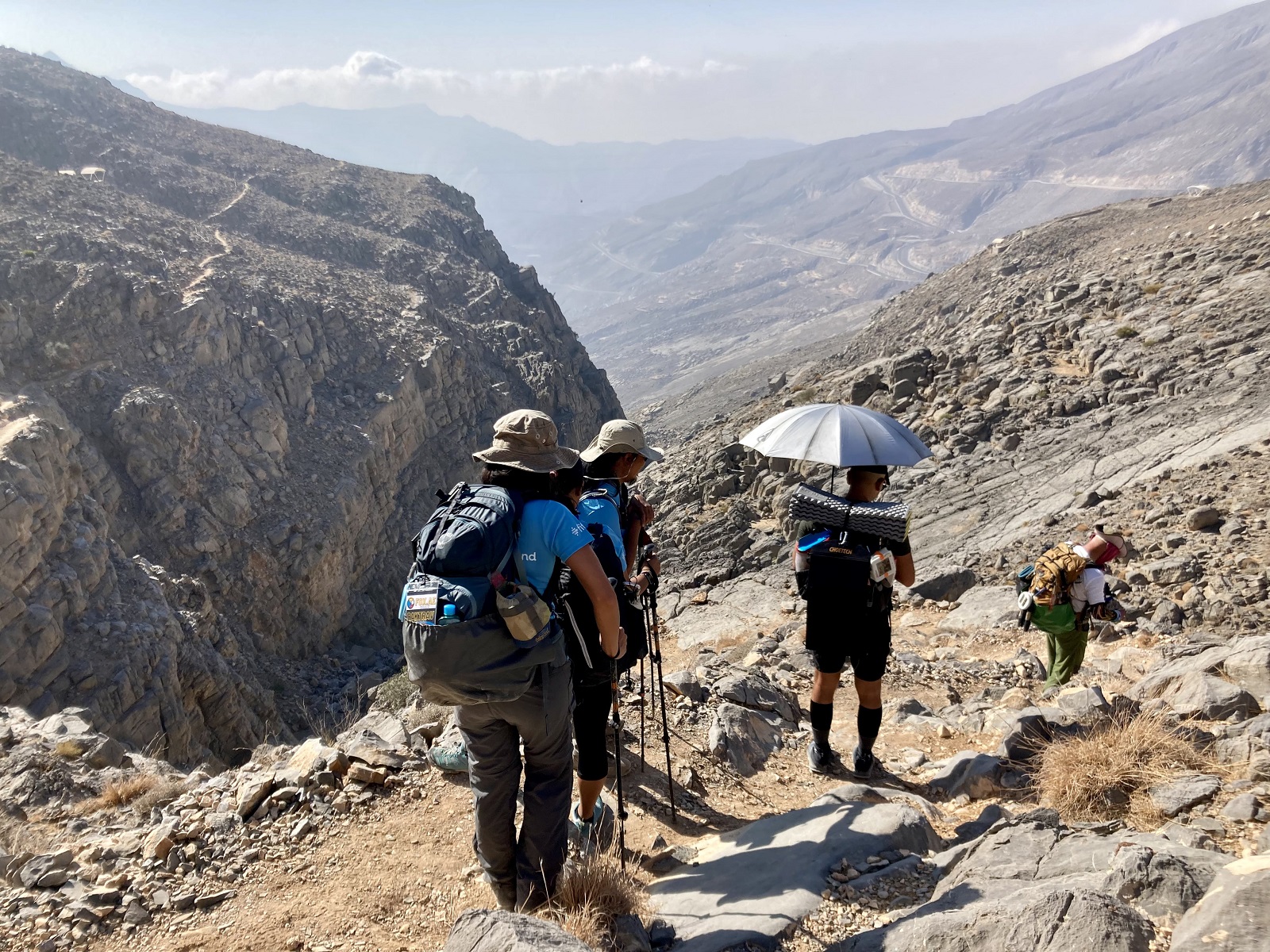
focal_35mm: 28
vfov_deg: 49.7
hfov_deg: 63.4
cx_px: 635
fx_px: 1027
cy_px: 476
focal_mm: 3.99
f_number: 1.8
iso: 20
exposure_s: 1/1919
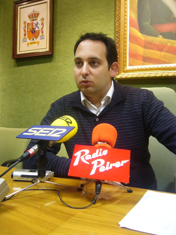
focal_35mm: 35
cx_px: 88
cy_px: 118
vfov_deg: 52.6
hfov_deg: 40.7
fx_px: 237
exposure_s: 1/13
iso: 200
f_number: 2.8
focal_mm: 5.8
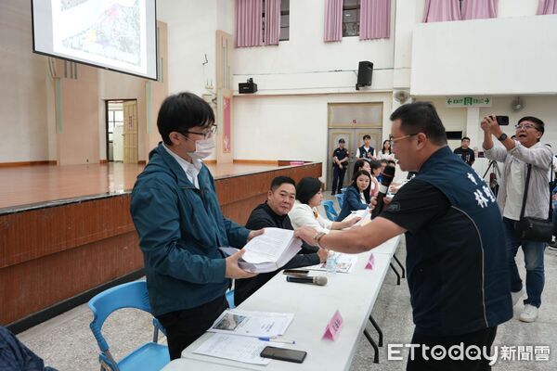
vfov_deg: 45.0
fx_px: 449
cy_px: 186
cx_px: 278
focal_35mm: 29
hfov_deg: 63.7
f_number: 4
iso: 2000
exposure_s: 1/60
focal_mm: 29
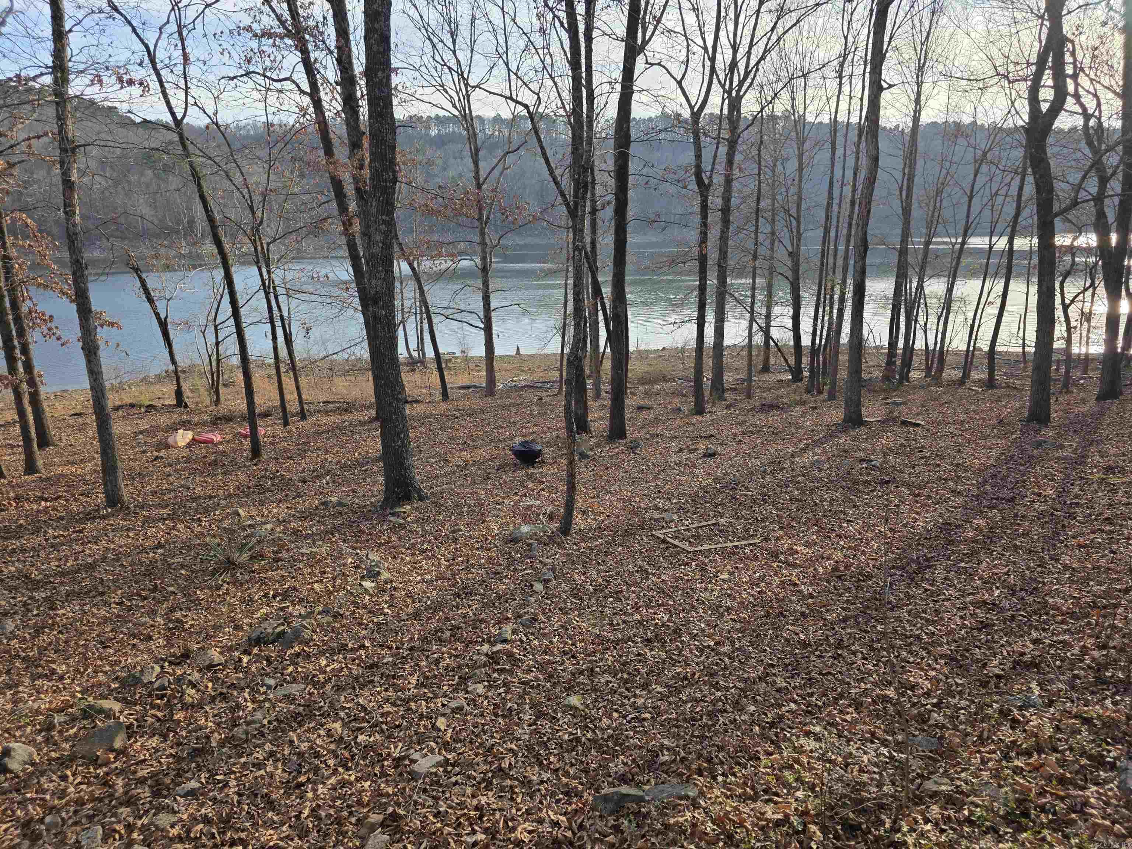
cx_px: 566
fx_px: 752
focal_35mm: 23
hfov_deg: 73.9
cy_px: 424
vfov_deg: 58.9
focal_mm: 6.3
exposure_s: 1/2843
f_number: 1.7
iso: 80
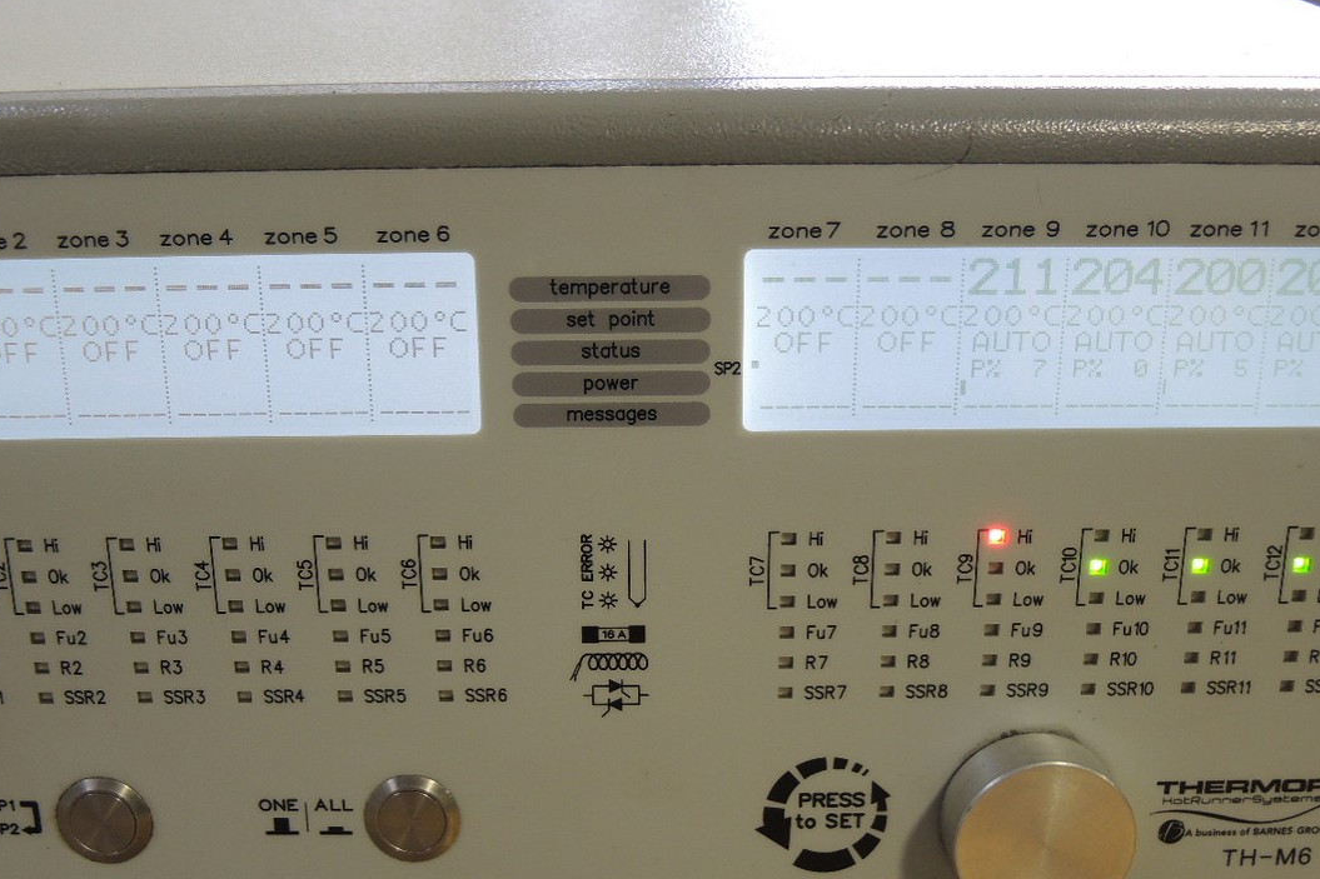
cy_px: 569
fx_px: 1466
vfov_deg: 33.2
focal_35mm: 40
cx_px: 627
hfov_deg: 48.4
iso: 200
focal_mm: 6
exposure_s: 1/30
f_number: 2
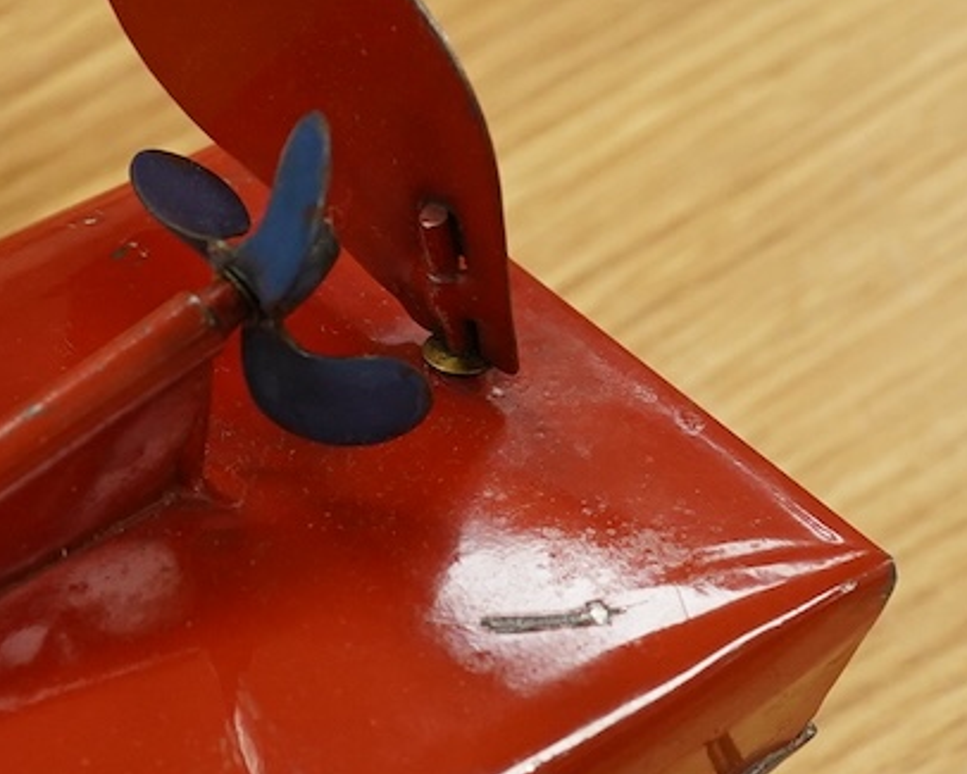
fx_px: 3349
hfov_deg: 16.3
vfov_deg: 13.2
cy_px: 412
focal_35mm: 117
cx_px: 187
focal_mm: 30
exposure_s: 1/160
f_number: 10
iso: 2500
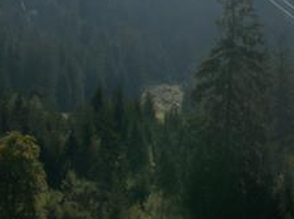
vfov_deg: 9.6
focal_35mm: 151
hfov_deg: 13.0
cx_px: 243
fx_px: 1280
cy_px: -78
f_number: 8
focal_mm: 8.79
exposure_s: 1/200
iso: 50
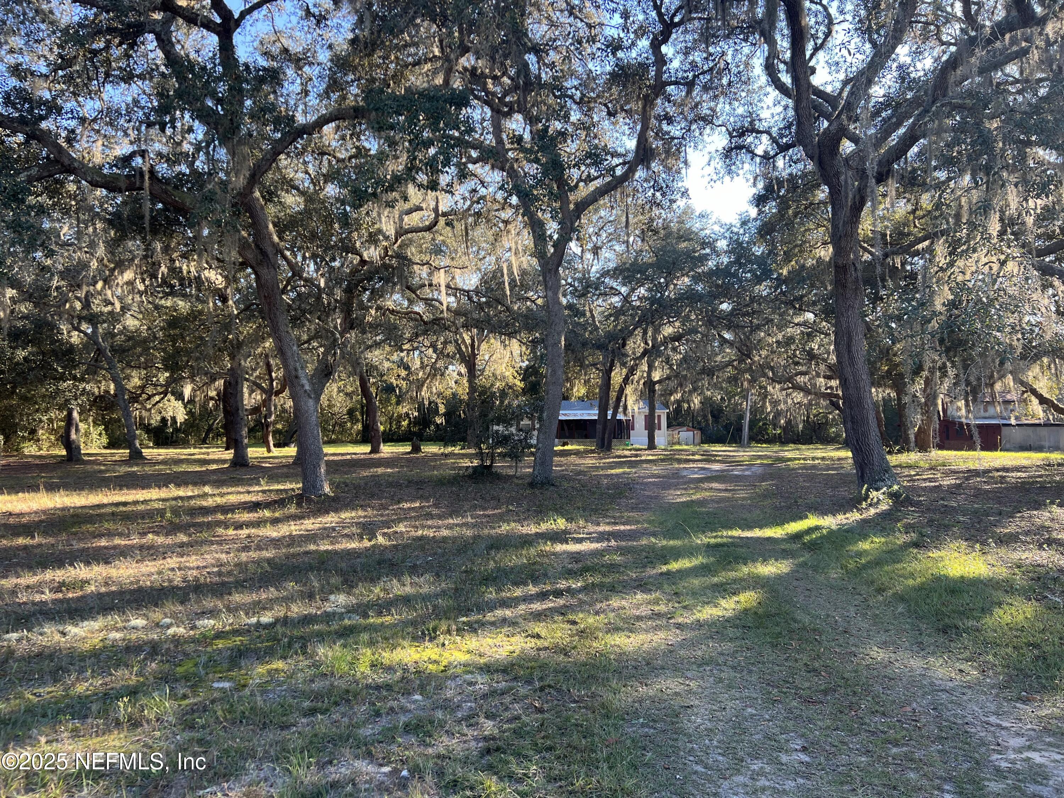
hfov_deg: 67.3
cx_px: 532
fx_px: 799
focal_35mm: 26
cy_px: 399
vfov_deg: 53.1
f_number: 1.5
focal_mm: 5.7
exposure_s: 1/300
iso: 50
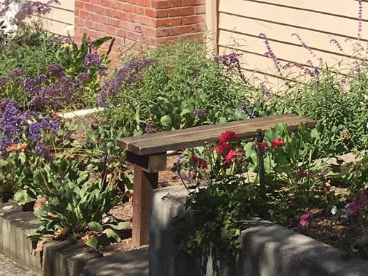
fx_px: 1233
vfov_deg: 11.8
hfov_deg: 15.8
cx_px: 521
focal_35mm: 116
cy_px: -214
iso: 25
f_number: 2.2
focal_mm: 4.15
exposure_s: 1/1972
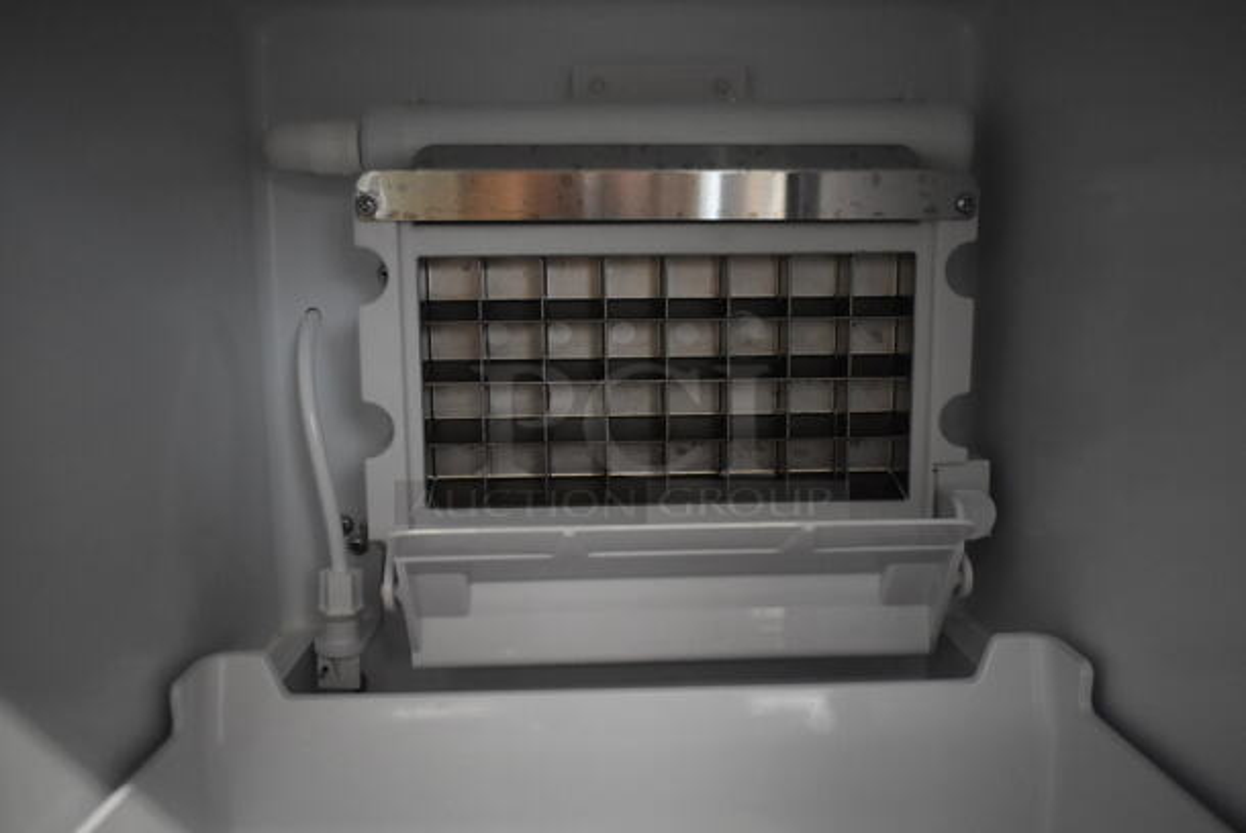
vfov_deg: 43.7
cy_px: 416
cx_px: 623
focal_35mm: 30
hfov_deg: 61.9
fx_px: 1039
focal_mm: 20
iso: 3200
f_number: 4
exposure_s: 1/60
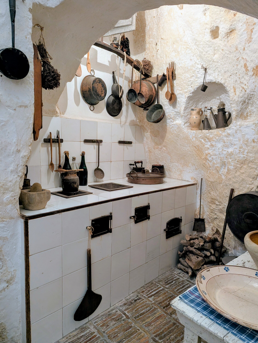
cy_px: 172
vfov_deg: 71.5
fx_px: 238
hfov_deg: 56.9
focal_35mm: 24
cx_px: 129
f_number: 1.85
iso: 285
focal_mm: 6.81
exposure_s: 1/25
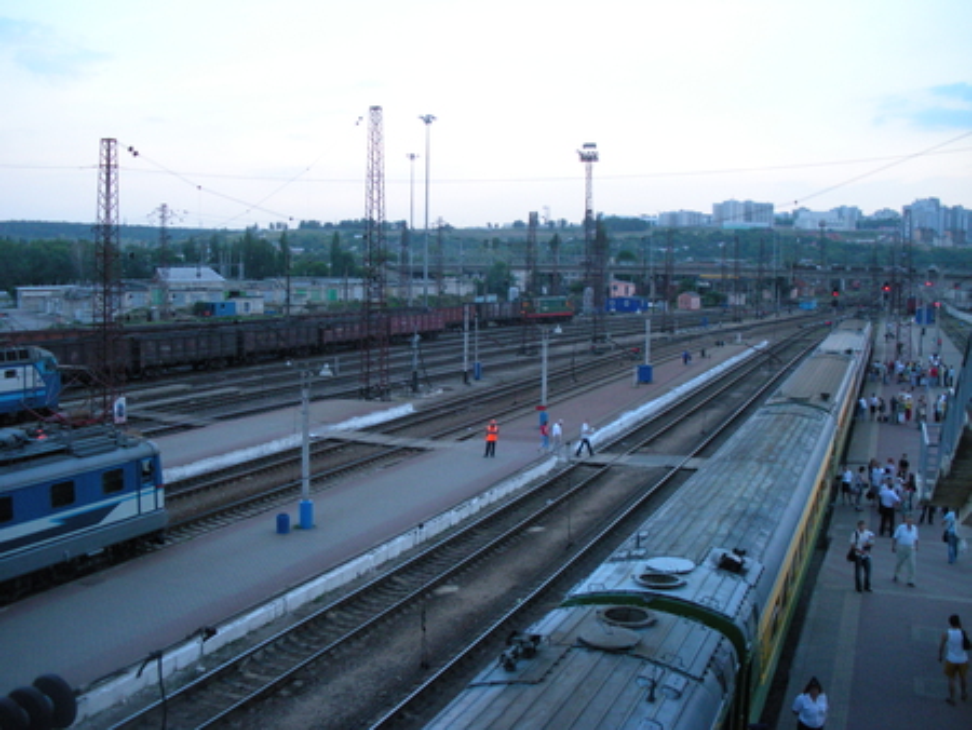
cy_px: 365
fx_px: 1011
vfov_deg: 39.7
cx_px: 486
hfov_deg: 51.3
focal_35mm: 36
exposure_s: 1/60.1
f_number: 3.5
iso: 265
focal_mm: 6.3
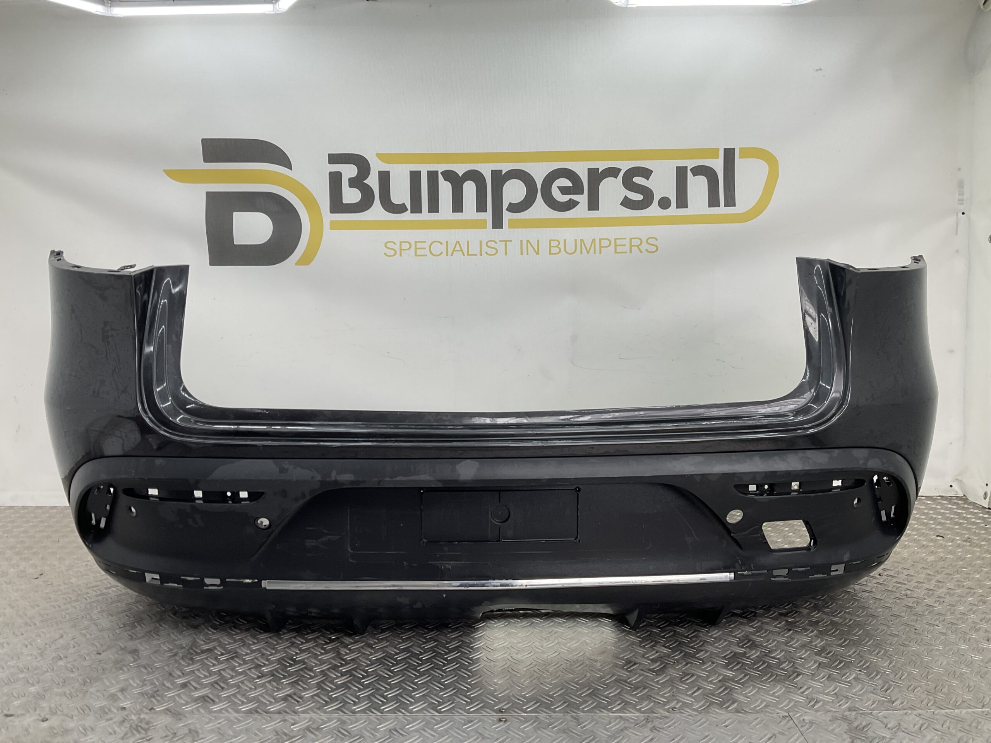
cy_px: 372
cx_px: 496
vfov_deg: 48.2
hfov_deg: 61.7
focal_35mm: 29
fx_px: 830
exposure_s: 1/127
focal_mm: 3
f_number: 1.8
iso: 16
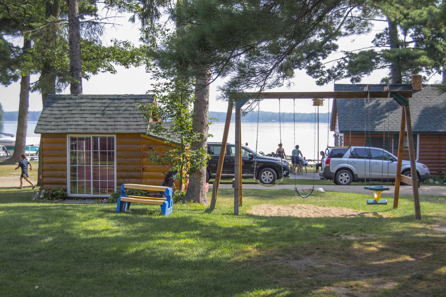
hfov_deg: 35.1
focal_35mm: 57
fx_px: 706
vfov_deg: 23.8
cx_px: 223
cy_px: 148
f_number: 5
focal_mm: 38
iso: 100
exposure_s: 1/125
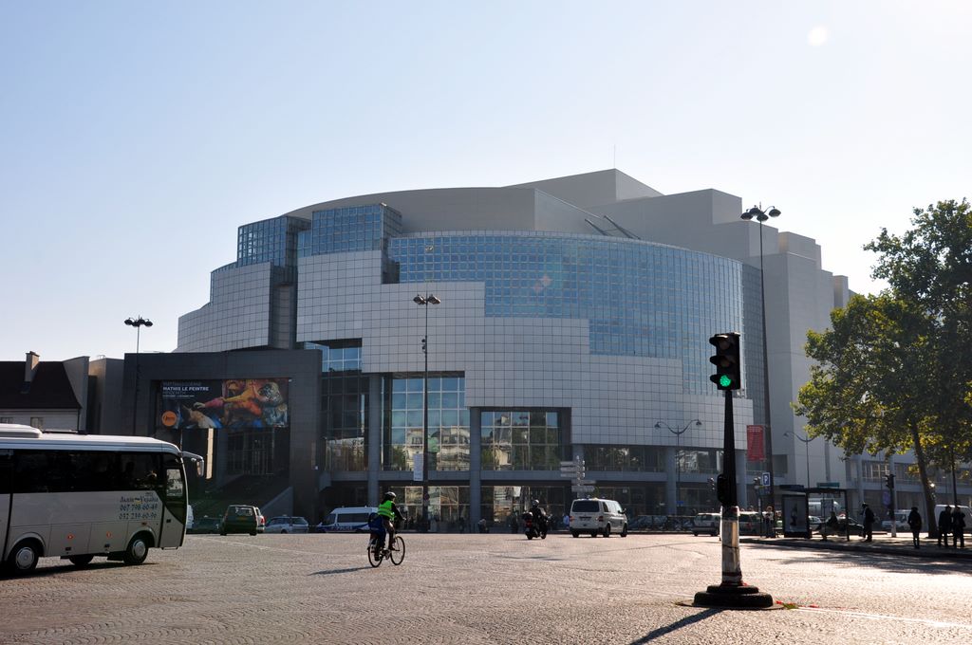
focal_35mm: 45
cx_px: 486
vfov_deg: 29.8
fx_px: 1213
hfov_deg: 43.7
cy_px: 322
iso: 200
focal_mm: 30
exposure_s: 1/320
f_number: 10
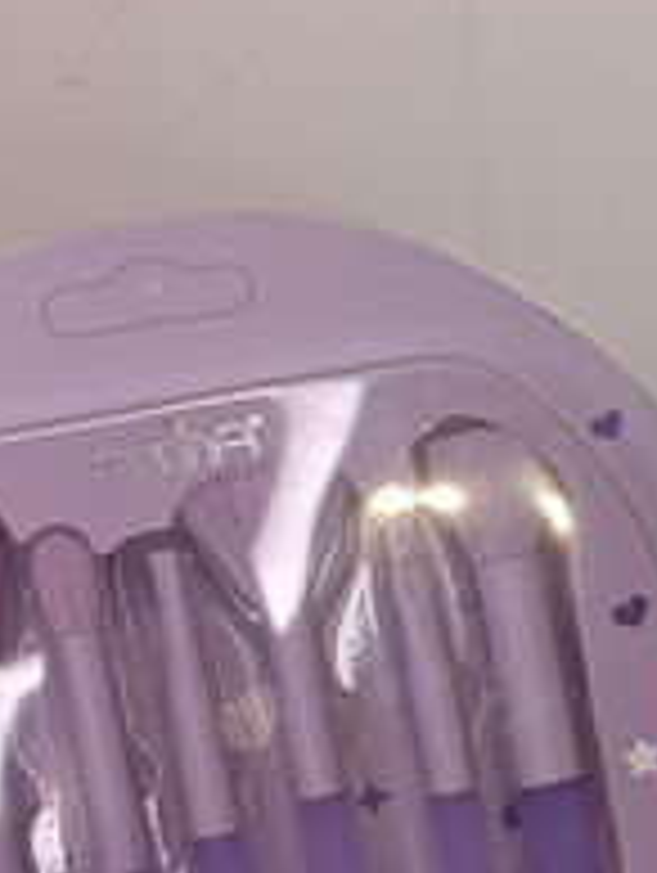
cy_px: 524
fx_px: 1591
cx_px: 738
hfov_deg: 22.0
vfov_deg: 30.6
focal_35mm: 63
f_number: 1.6
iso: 320
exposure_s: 1/100
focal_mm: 6.14
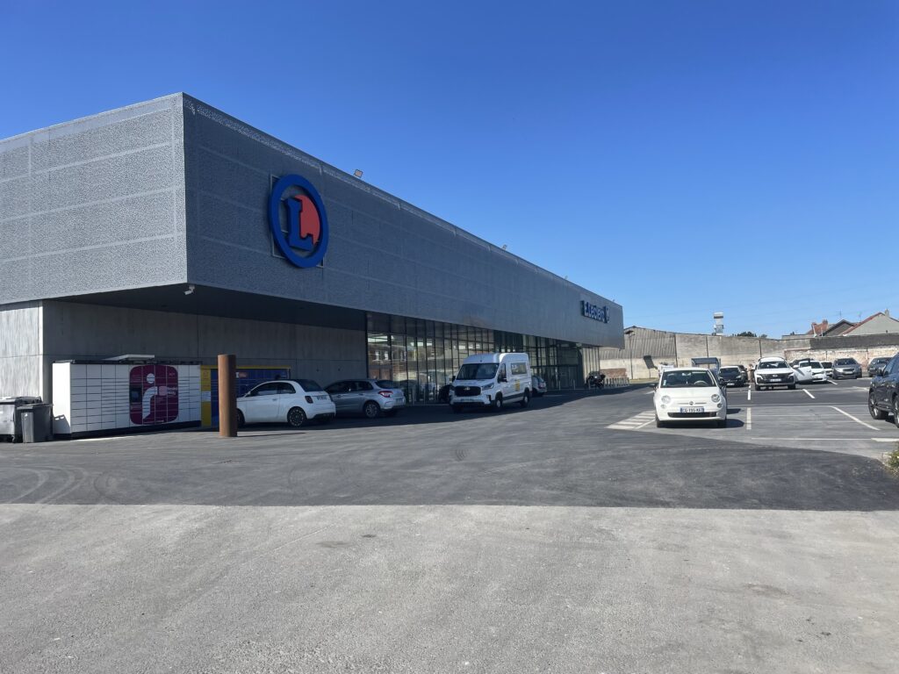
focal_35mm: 26
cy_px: 337
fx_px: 675
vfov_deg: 53.1
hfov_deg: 67.3
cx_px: 450
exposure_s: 1/3300
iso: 32
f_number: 1.6
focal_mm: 4.2
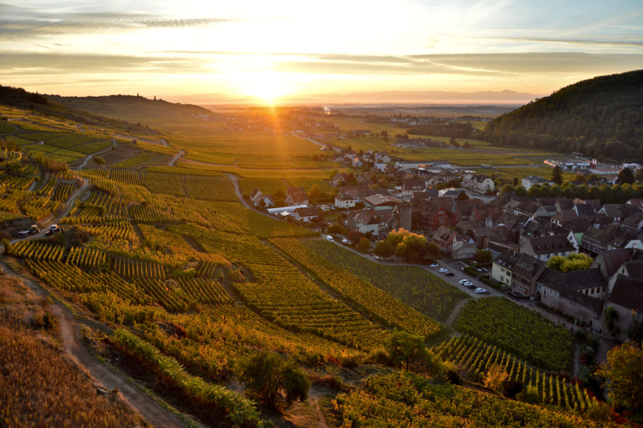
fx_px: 482
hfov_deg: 67.4
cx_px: 322
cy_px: 214
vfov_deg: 47.9
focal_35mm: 27
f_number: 3.5
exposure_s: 1/160
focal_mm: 18
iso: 100
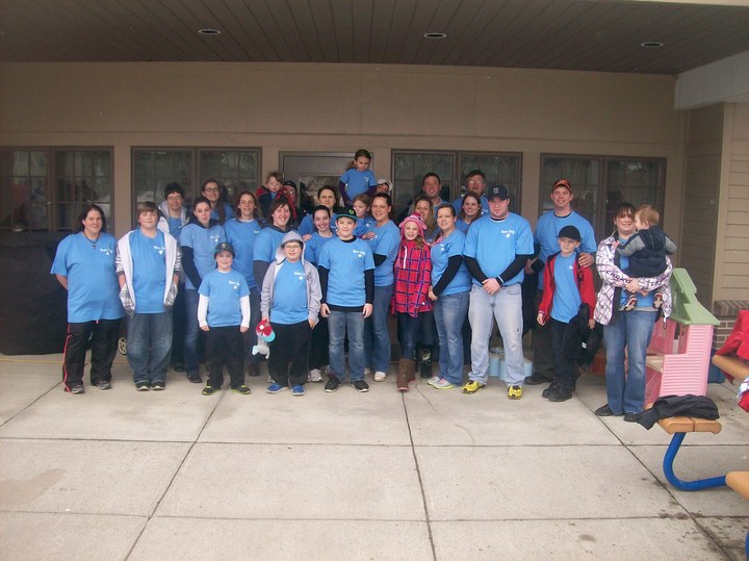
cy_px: 280
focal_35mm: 36
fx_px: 778
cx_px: 374
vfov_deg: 39.6
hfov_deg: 51.4
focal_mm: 6
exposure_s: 1/427
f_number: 2.7
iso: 80
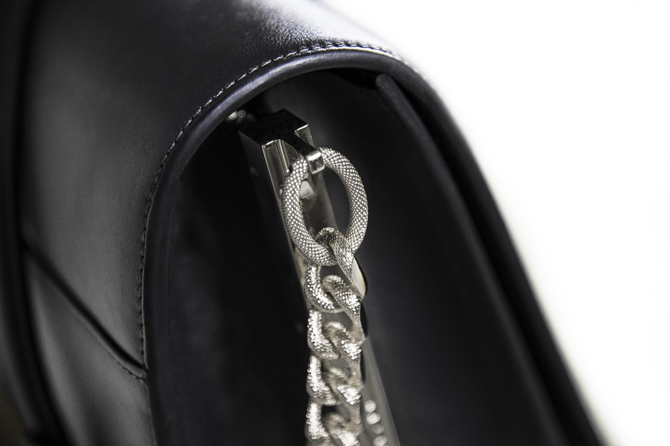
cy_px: 223
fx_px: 2232
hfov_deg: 17.1
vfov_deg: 11.4
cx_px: 335
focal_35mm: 120
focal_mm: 120
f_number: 4
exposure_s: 1/80
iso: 1000
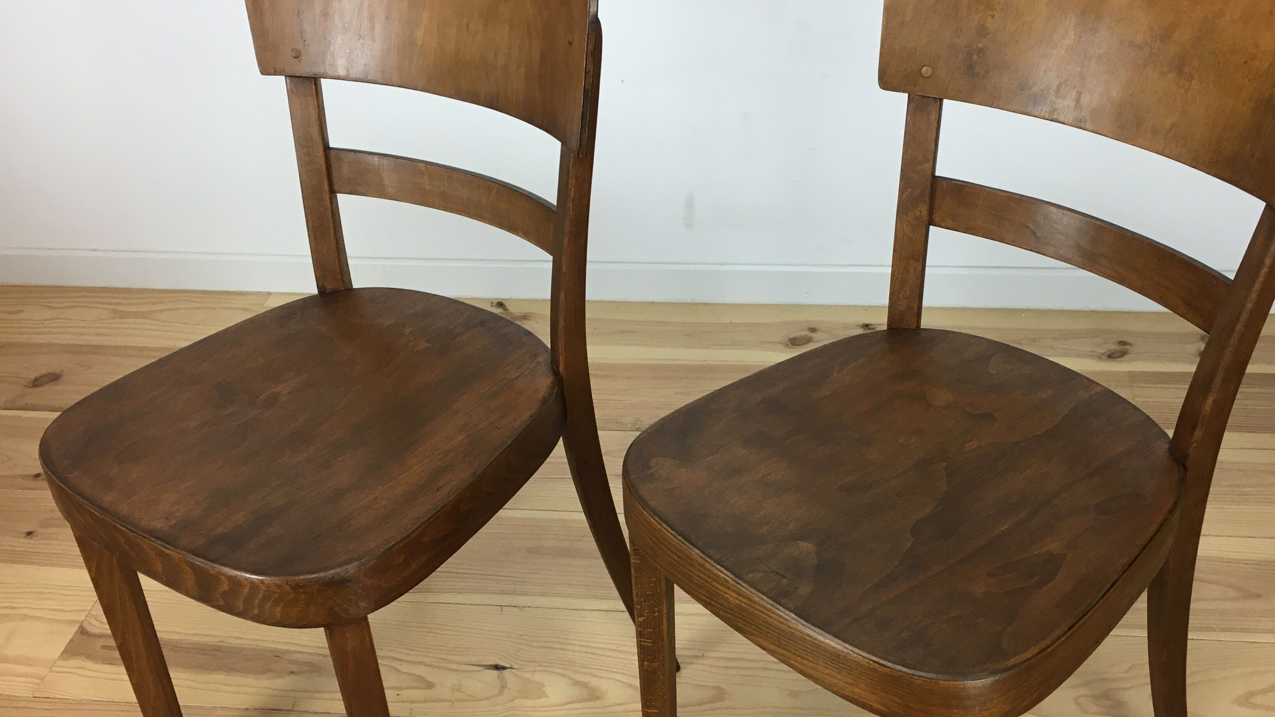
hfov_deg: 51.5
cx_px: 706
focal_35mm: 39
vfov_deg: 30.4
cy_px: 414
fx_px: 1318
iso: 50
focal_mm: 4.15
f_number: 2.2
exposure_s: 1/33
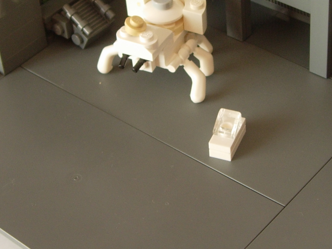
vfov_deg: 15.5
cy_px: 84
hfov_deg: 20.6
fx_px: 911
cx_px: 196
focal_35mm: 95
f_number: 2.8
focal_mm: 7.8
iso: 64
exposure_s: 1/21.3
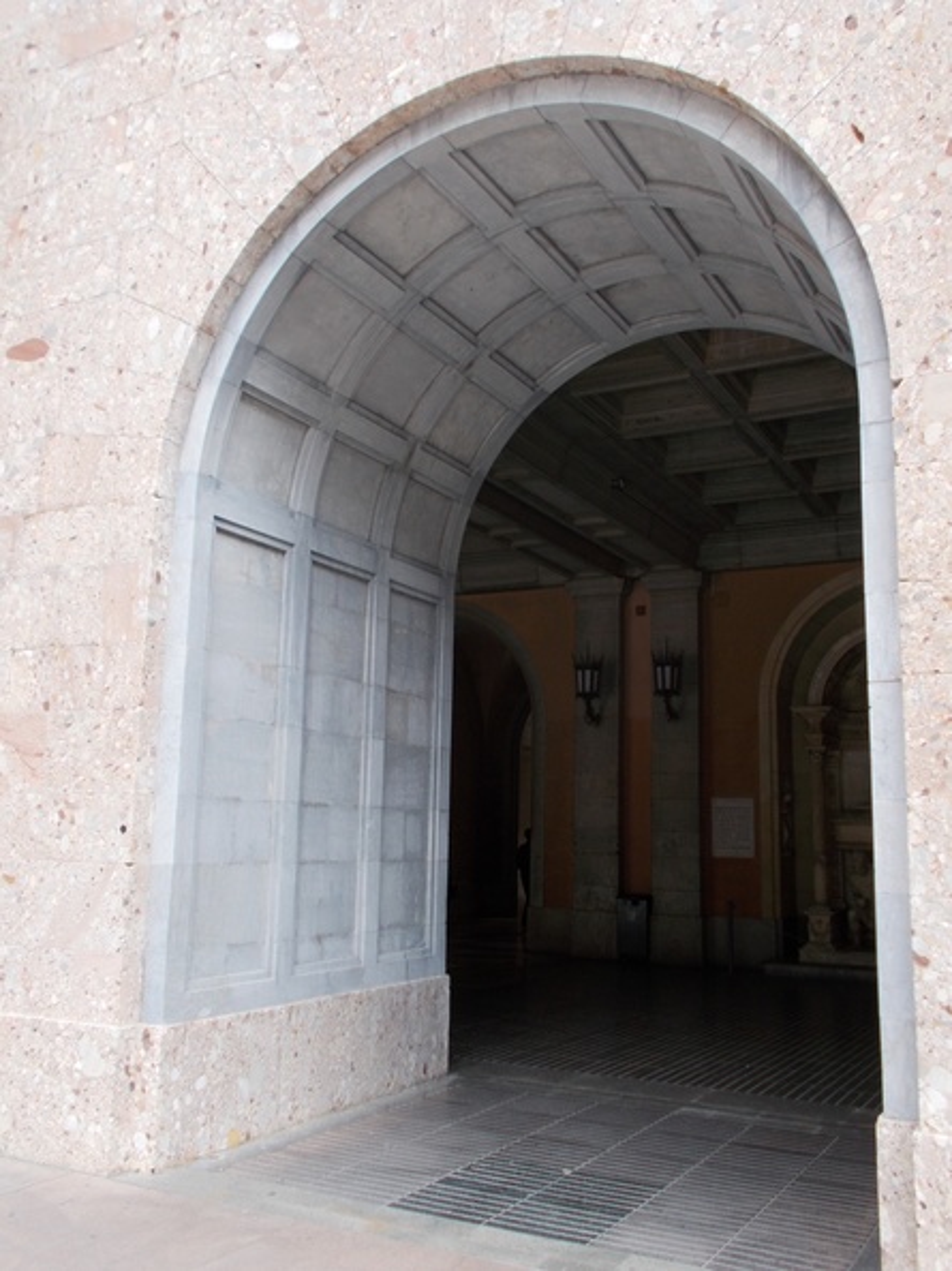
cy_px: 636
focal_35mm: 34
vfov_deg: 54.0
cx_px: 476
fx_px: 1248
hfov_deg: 41.8
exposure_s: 1/40
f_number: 3.6
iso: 80
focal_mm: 6
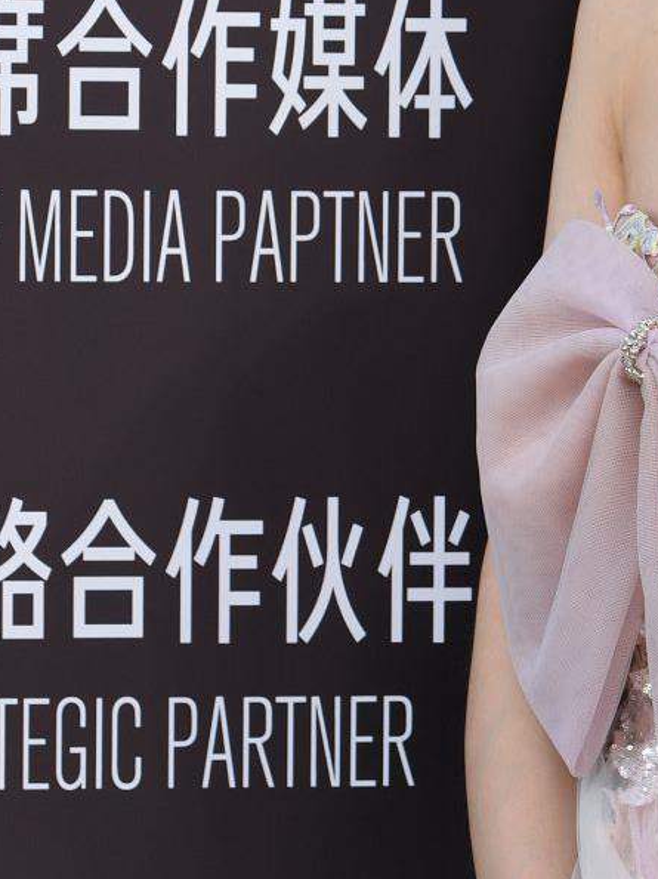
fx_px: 14102
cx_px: 678
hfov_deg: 2.7
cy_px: 659
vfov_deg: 3.6
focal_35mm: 556
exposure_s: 1/400
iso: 450
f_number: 5.6
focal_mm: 130
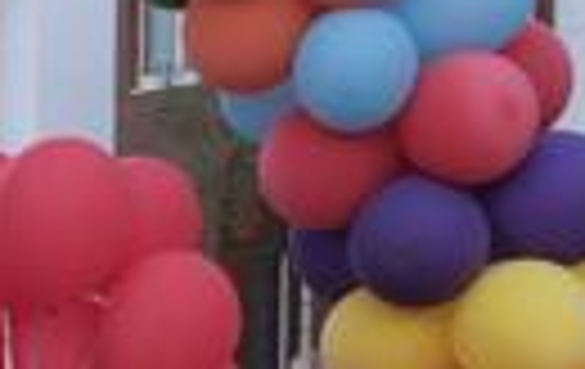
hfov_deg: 10.2
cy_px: 504
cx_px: -358
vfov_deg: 6.6
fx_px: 3149
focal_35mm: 197
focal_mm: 27.4
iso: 1250
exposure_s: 1/125
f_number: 2.8
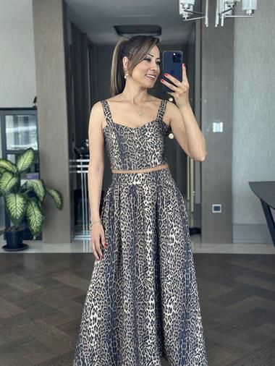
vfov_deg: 39.6
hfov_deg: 30.3
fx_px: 508
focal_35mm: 48
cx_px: 138
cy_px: 183
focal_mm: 6.86
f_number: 1.78
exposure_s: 1/121
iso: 100
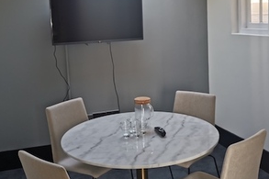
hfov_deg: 41.1
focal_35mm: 48
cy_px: 65
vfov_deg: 27.9
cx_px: 145
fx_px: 358
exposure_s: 1/111
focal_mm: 5.56
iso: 50
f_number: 1.6
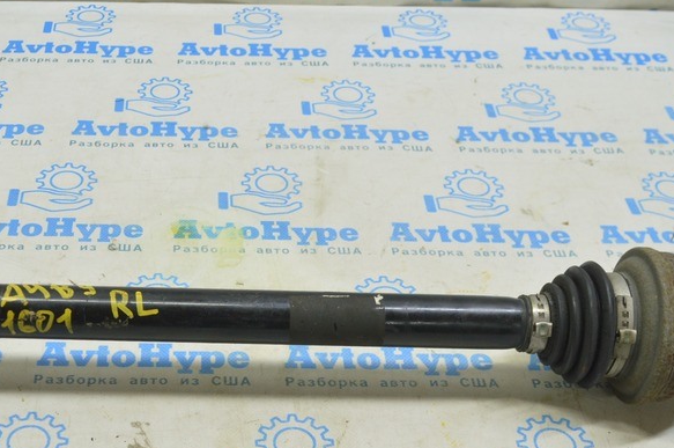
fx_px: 1084
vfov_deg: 23.1
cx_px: 200
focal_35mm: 58
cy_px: 341
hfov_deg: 34.1
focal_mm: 22
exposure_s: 1/20
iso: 400
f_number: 5.6
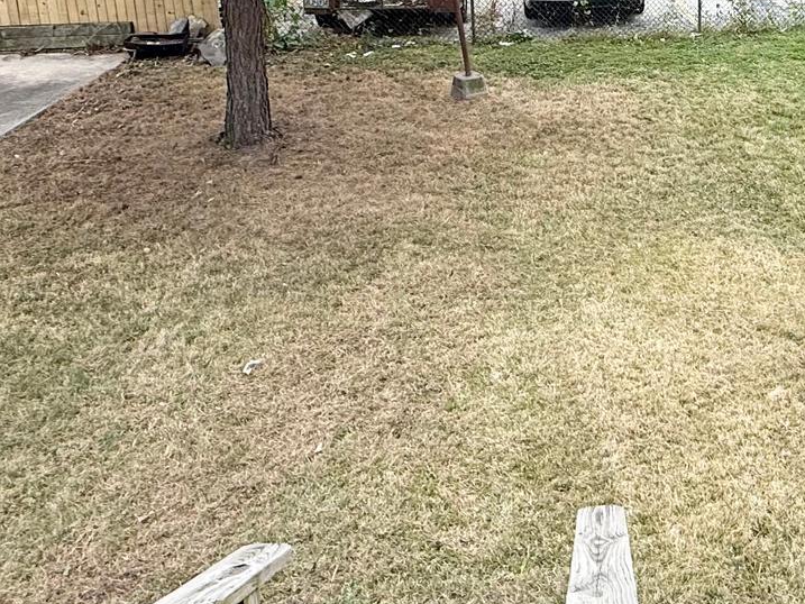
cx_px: 753
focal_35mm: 40
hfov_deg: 42.2
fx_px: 930
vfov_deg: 32.9
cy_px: -4
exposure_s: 1/498
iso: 64
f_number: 2.2
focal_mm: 2.22
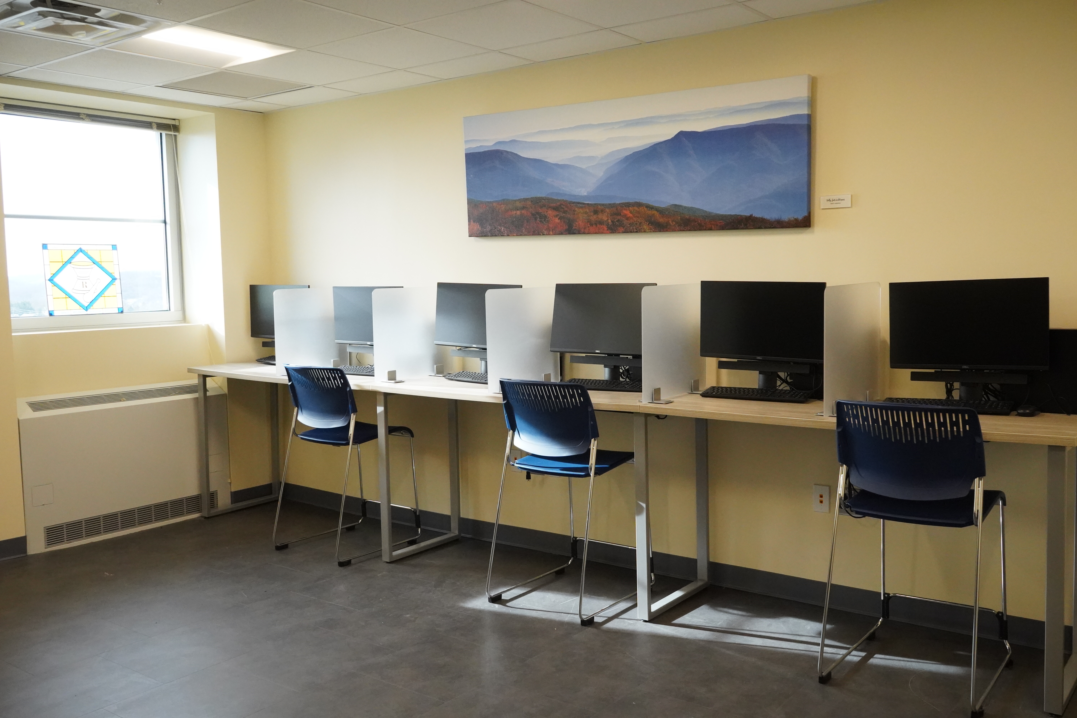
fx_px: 957
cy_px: 359
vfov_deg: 41.1
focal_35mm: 32
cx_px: 538
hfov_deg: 58.7
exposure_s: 1/800
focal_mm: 32
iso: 10000
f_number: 8
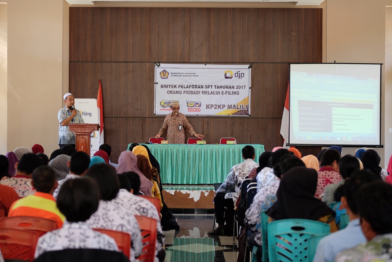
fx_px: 839
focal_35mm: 77
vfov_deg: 17.7
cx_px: 192
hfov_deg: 26.3
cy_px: 129
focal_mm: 50
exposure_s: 1/150
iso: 400
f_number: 2
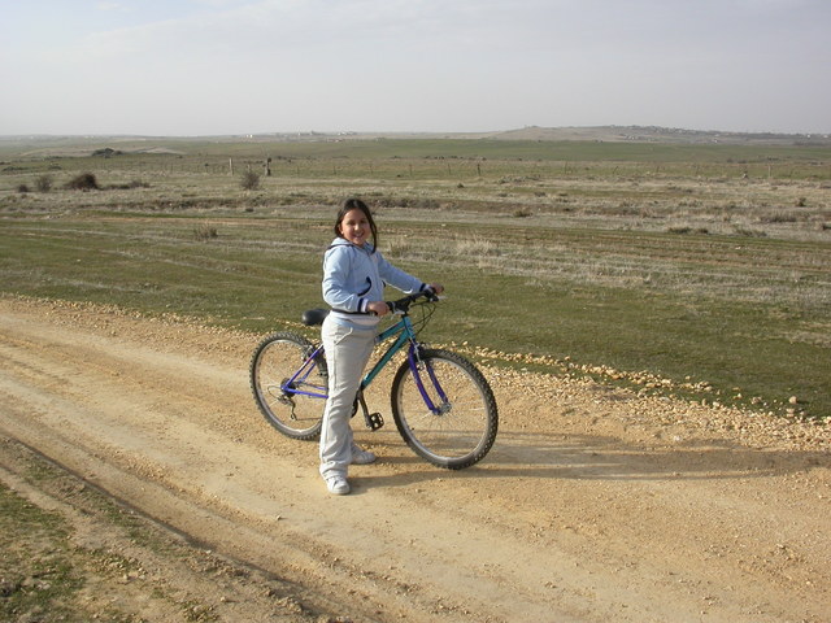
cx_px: 416
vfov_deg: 37.7
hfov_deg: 49.0
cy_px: 312
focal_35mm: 38
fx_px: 912
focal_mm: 7.85
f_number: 7.5
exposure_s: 1/250
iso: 100
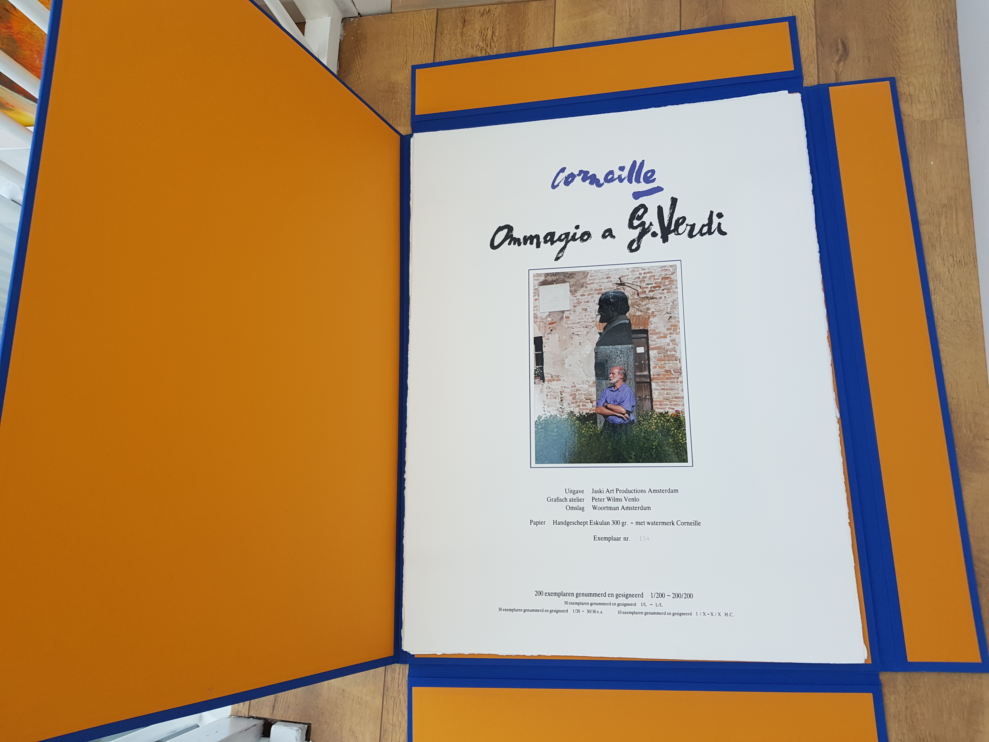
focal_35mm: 26
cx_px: 494
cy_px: 371
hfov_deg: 67.3
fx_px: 743
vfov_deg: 53.1
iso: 50
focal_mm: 4.2
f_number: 1.7
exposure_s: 1/120
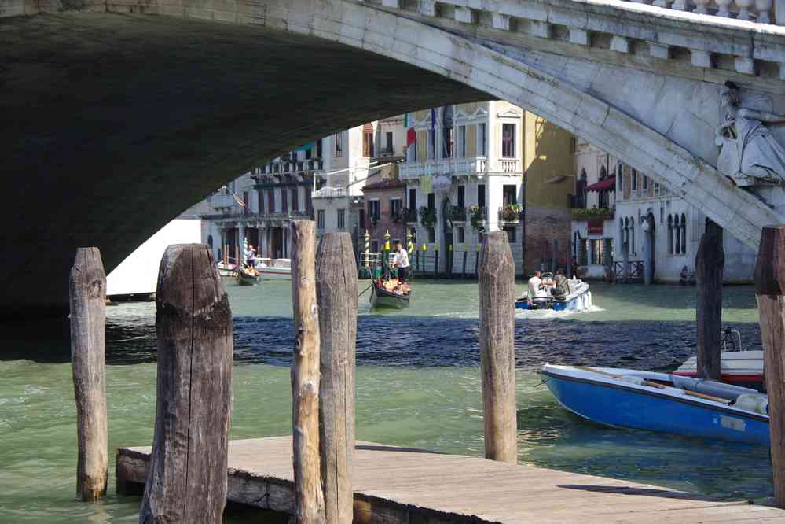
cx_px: 392
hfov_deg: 20.9
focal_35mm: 98
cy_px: 262
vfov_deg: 14.0
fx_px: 2126
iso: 200
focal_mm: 65
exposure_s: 1/100
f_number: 8
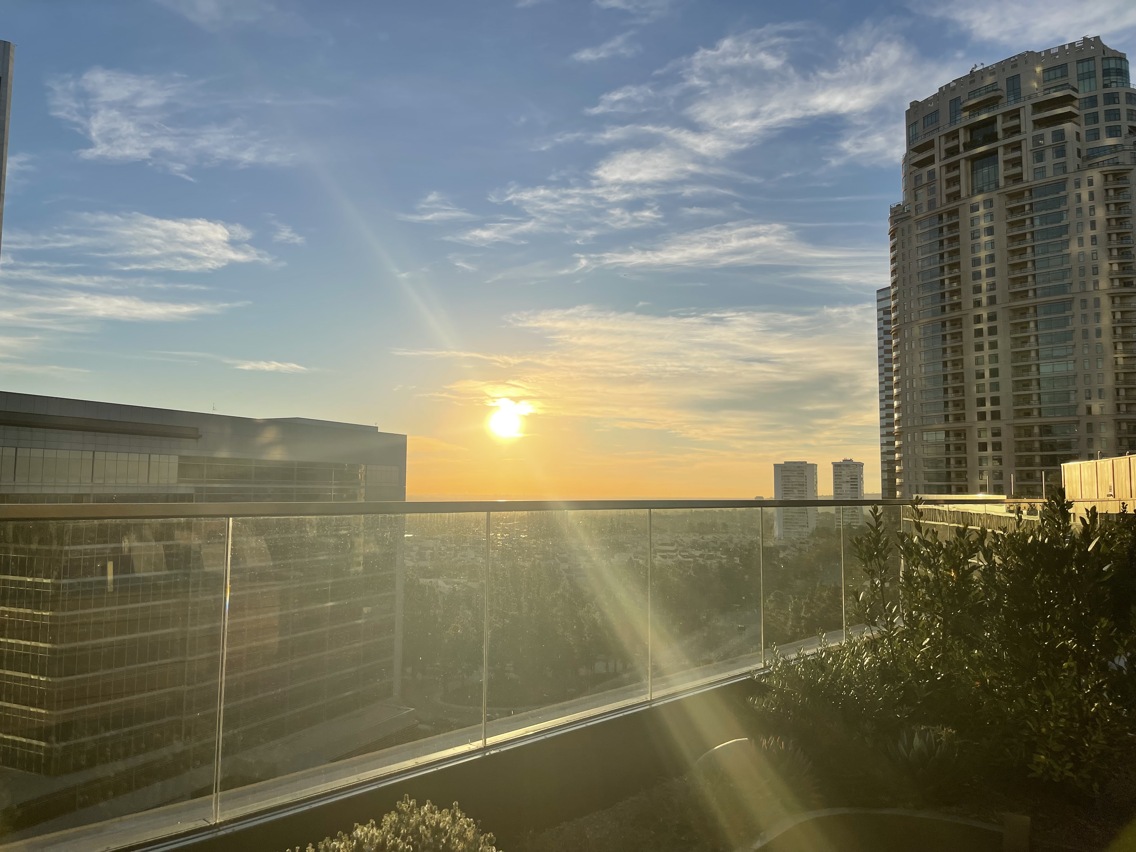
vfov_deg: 53.1
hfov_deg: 67.3
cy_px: 426
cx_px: 568
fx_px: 853
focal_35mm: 26
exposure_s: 1/5618
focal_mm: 5.1
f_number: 1.6
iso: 32
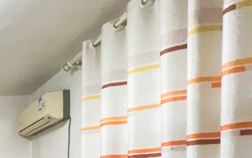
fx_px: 288
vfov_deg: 25.6
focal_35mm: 42
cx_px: -88
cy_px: 213
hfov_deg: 32.7
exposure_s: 1/60
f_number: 1.8
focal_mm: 1.57
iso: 640
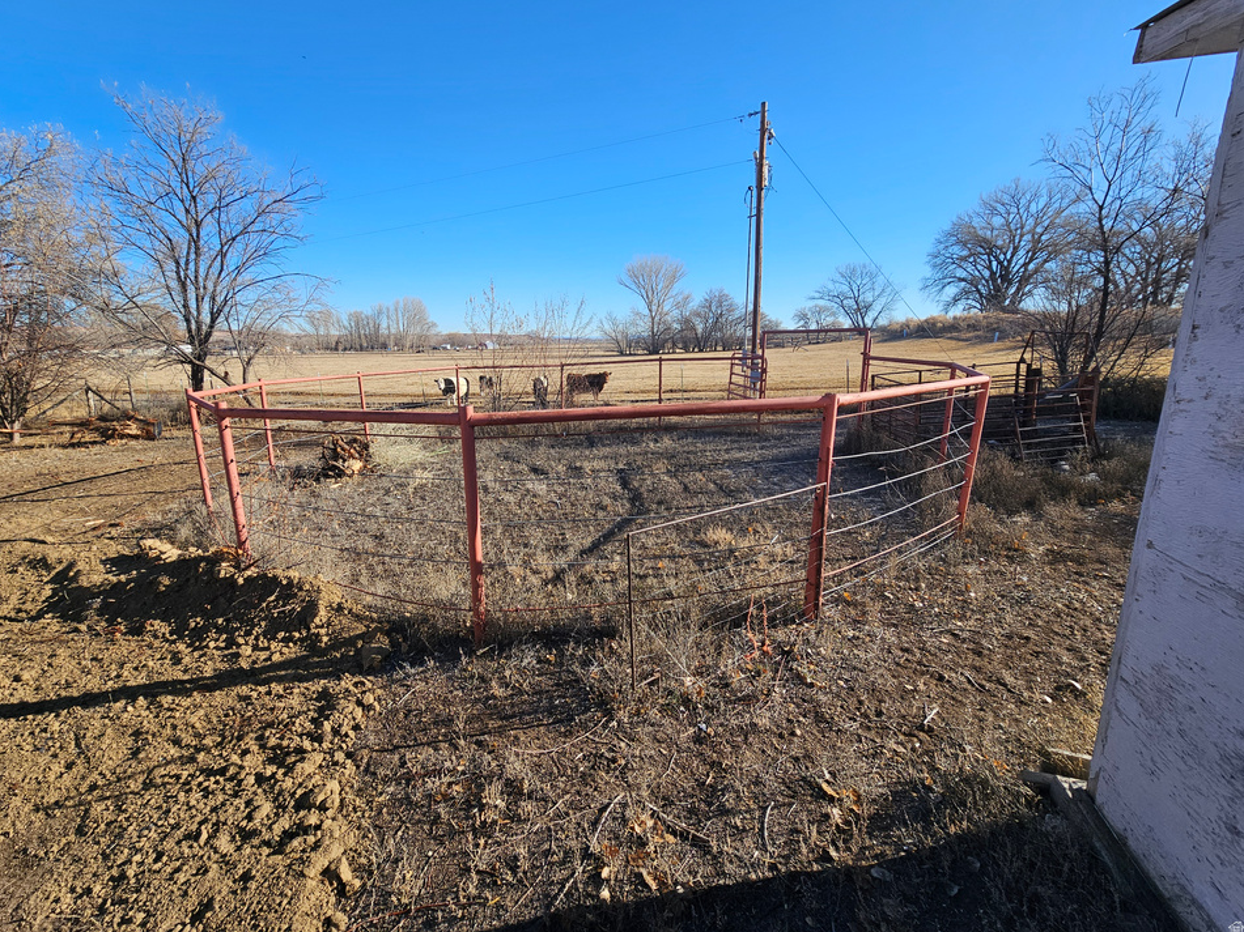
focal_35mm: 14
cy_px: 439
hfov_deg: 101.9
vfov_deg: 85.6
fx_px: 503
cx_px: 579
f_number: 2.2
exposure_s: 1/1501
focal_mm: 2.2
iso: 50
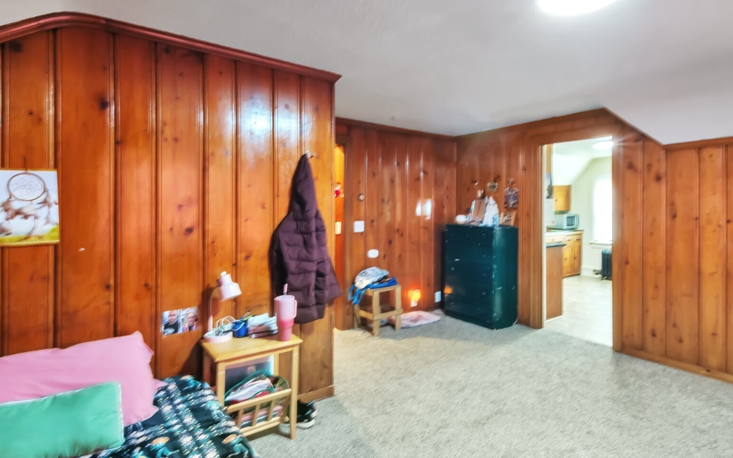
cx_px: 403
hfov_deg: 89.0
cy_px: 252
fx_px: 371
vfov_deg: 63.3
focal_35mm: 19
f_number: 20
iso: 800
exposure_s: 2
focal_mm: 11
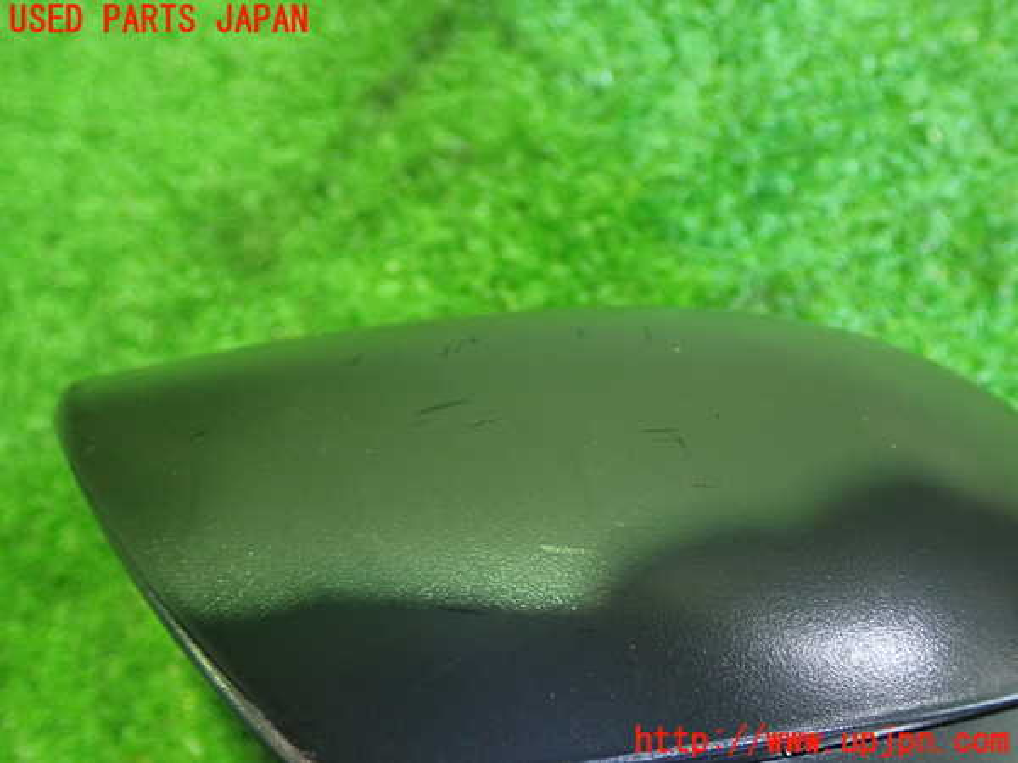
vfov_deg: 37.7
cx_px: 509
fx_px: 1118
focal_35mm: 38
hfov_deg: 49.0
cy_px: 382
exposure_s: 1/20
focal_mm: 6.83
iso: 800
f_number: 2.7
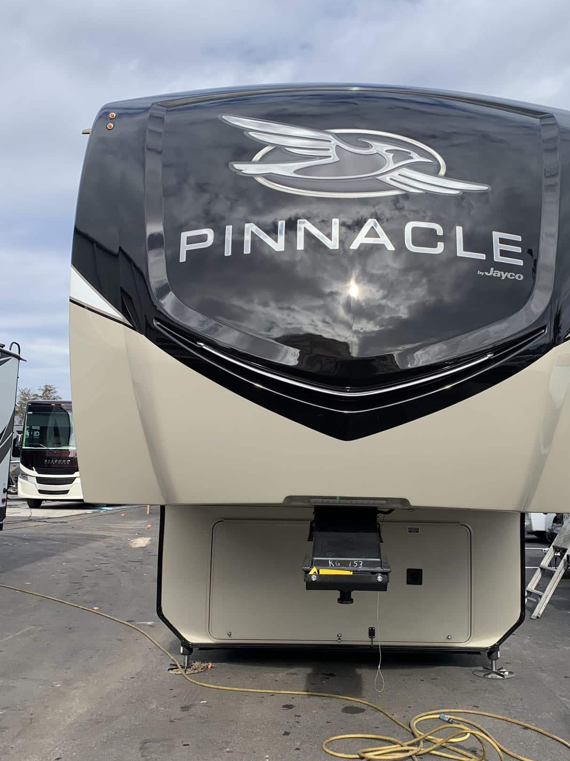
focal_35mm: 33
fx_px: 725
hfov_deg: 42.7
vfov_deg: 55.3
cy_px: 394
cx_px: 342
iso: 25
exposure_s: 1/1406
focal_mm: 4.25
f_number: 1.8
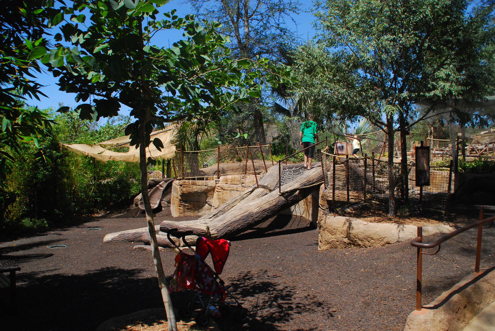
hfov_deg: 67.3
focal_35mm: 27
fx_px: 372
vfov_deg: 48.0
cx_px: 248
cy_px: 166
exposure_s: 1/500
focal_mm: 18
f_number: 11
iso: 500
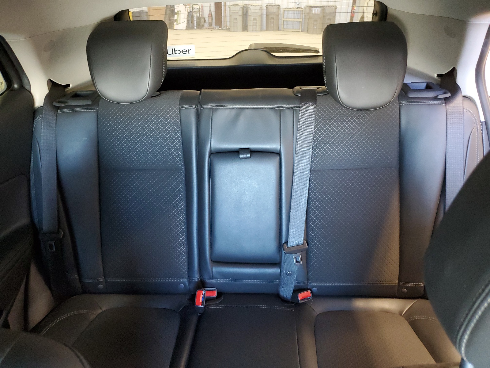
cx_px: 245
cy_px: 184
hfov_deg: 67.3
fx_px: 368
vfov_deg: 53.1
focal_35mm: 26
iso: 334
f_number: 1.5
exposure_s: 1/30
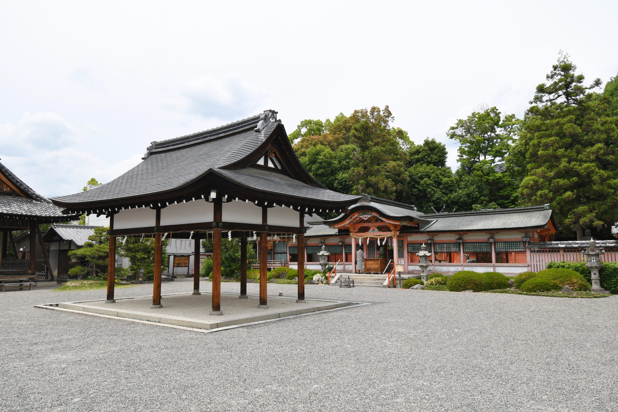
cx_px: 309
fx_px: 429
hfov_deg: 71.5
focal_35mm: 25
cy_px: 206
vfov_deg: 51.3
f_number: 8
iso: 100
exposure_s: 1/250
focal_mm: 17
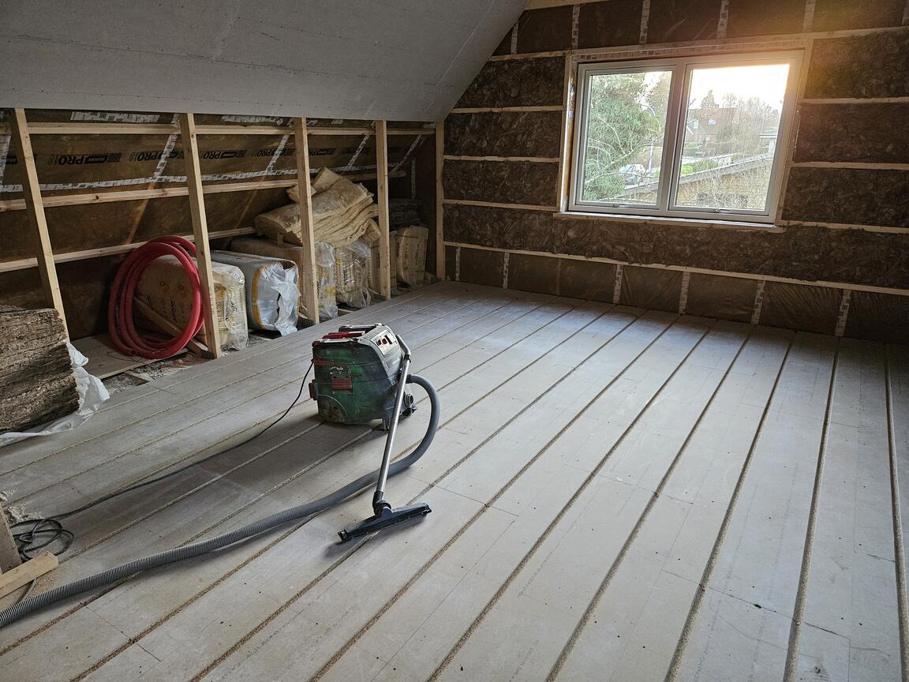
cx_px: 454
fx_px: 604
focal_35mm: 23
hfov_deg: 73.9
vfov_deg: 58.9
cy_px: 341
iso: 800
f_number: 1.8
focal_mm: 5.4
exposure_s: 1/100
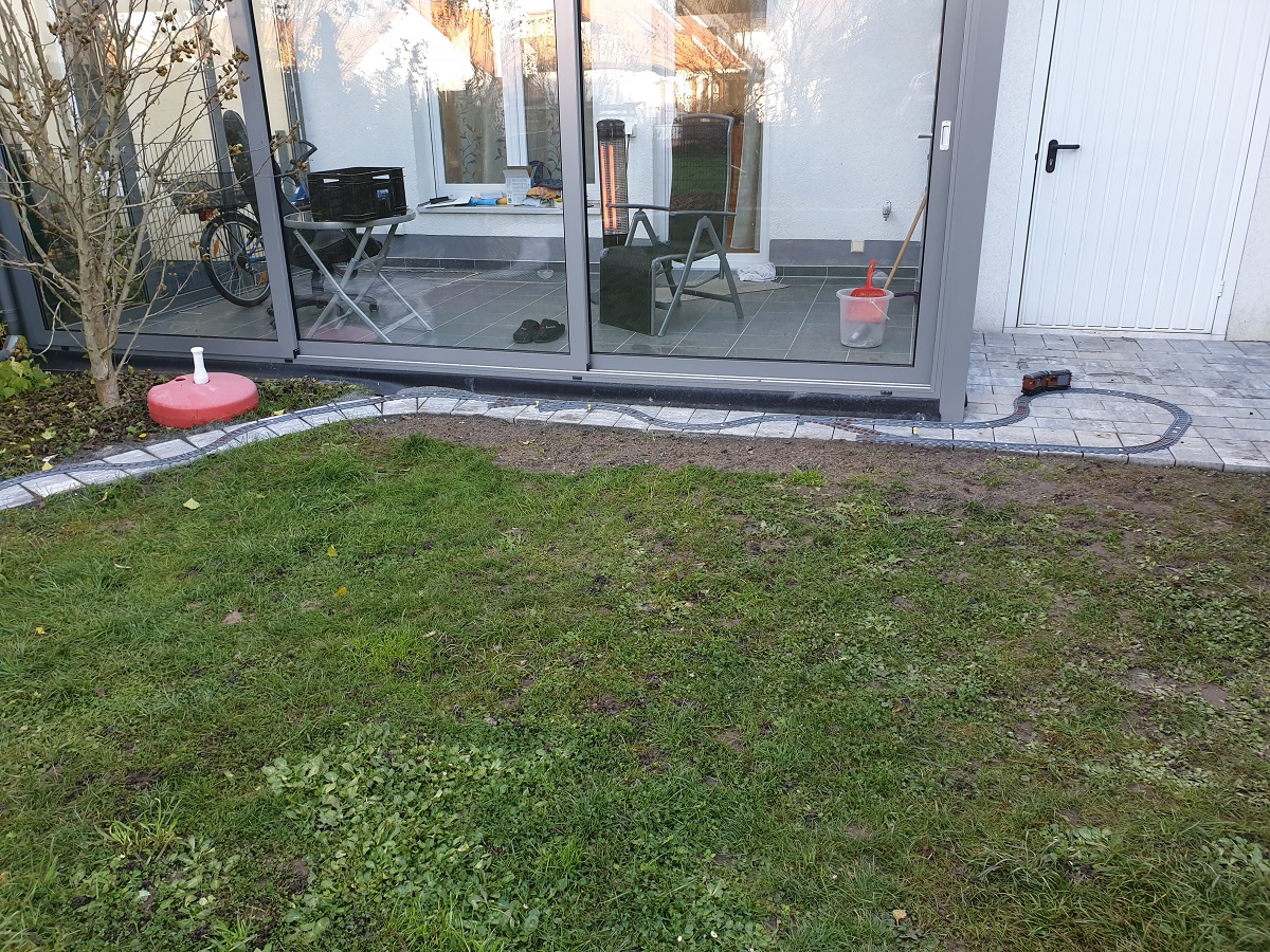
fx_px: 954
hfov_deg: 67.3
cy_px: 476
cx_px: 635
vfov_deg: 53.1
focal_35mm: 26
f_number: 2.4
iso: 80
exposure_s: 1/100
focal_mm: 4.3
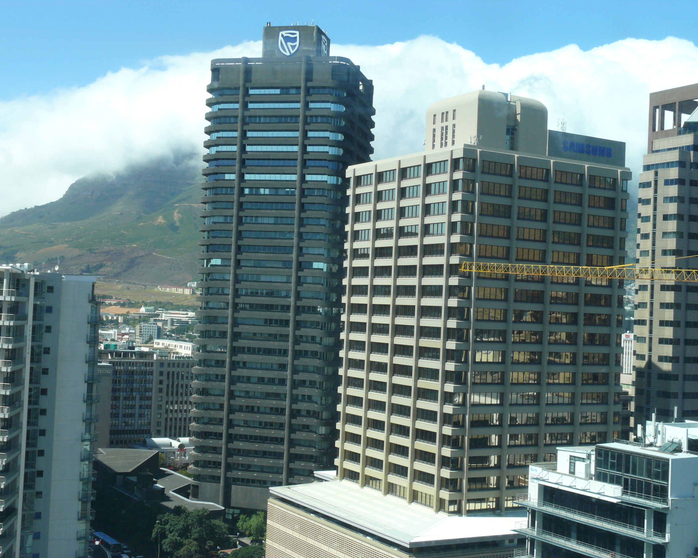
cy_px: 279
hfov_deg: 38.0
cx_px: 328
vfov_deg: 30.8
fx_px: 1012
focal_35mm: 49
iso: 100
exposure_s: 1/250
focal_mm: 10
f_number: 5.6
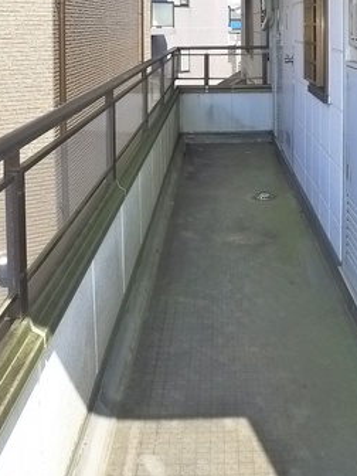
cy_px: 37
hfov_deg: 28.8
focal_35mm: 50
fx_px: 688
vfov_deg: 35.6
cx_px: 251
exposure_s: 1/500
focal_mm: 5.1
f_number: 2.8
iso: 400
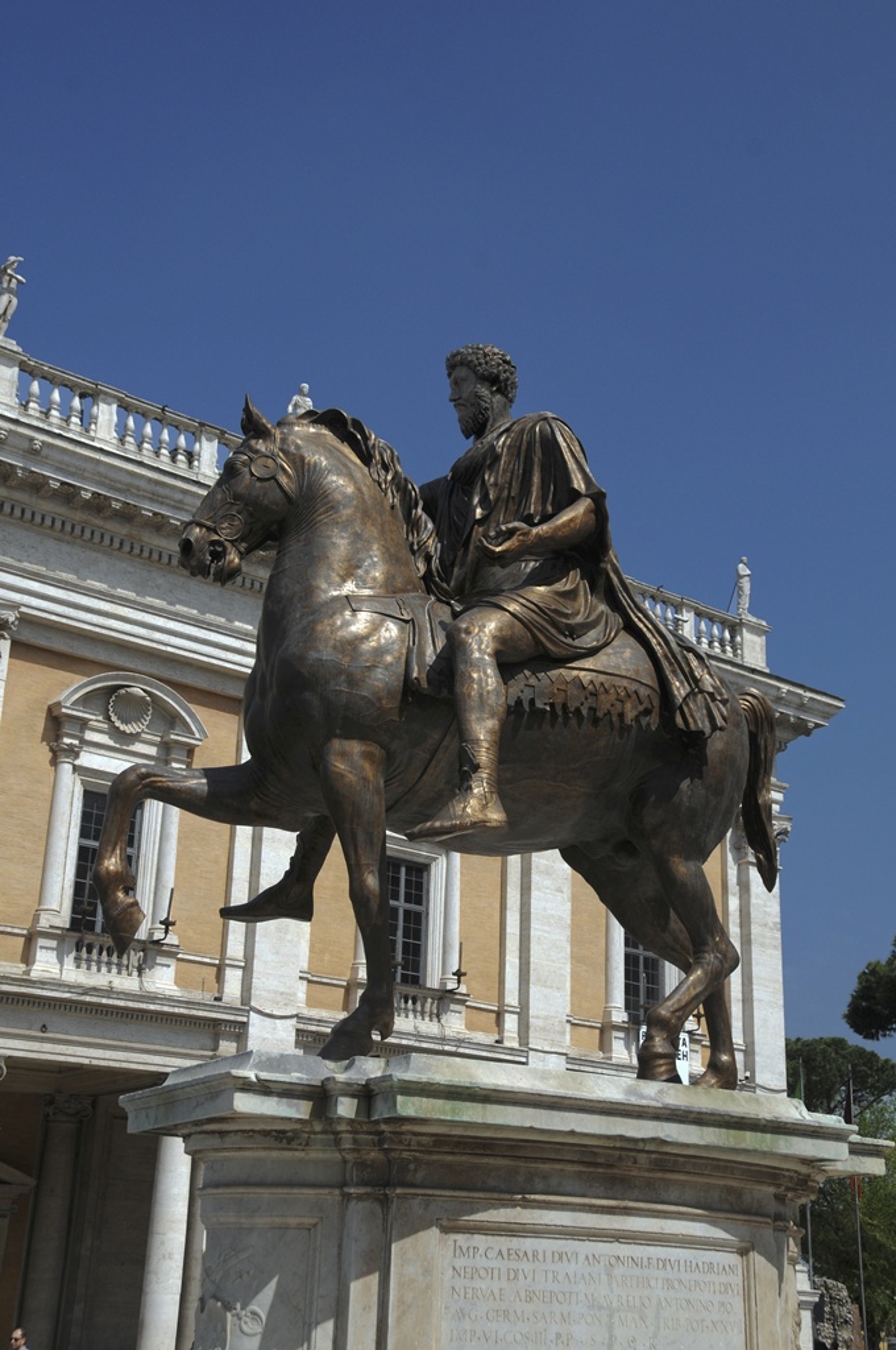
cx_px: 448
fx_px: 1797
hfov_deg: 28.0
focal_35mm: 48
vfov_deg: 41.2
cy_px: 675
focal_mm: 32
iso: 200
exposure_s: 1/400
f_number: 8
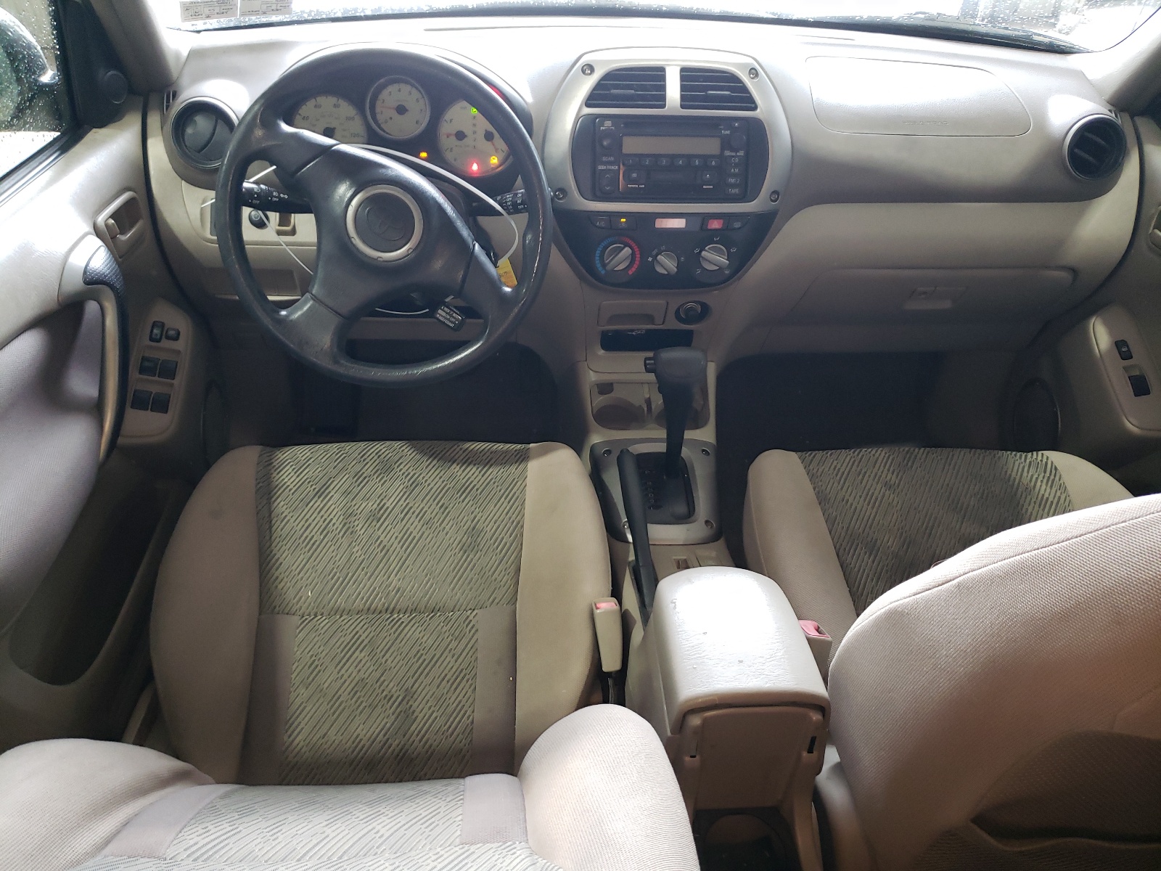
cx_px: 580
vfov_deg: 53.1
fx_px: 872
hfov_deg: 67.3
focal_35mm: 26
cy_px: 436
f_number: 1.5
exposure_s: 1/60.2
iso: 218
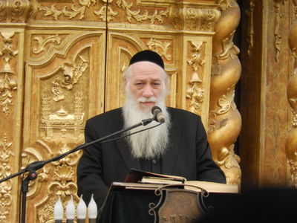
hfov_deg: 3.6
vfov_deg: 2.7
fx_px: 4719
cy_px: 112
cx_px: 148
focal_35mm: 550
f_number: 6.3
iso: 800
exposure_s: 1/20
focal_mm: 99
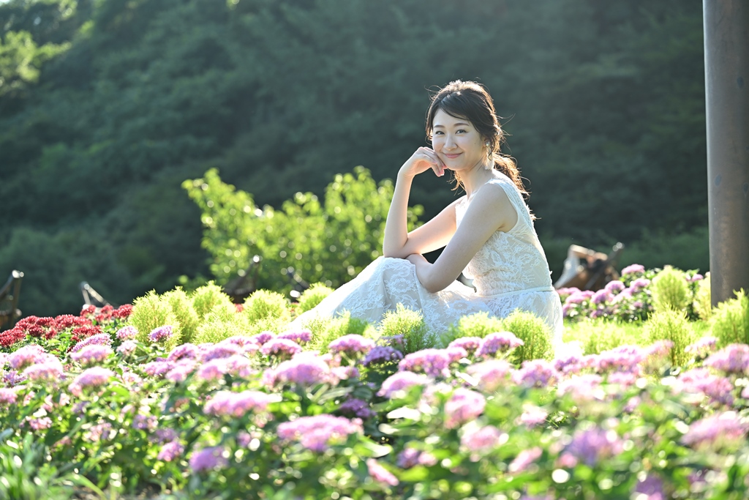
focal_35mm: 77
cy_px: 250
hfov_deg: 26.3
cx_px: 374
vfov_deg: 17.7
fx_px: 1602
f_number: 3.2
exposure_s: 1/125
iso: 32
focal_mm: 77
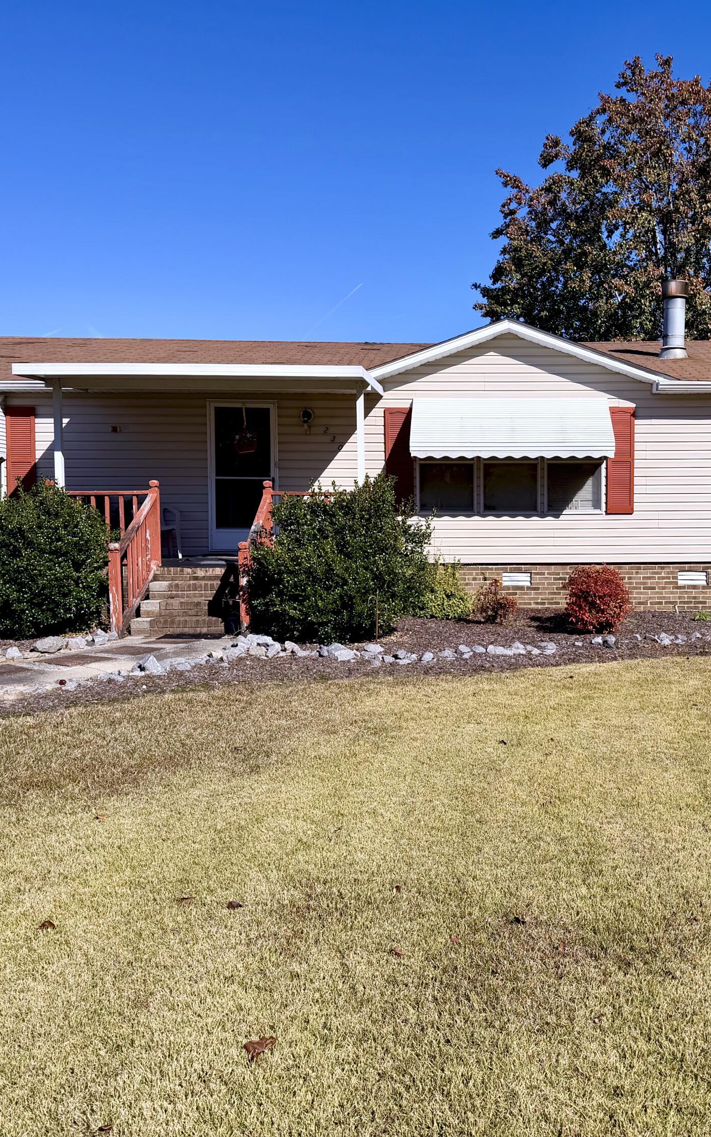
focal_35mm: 34
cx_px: 503
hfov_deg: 36.7
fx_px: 1054
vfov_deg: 56.7
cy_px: 568
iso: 80
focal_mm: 6.76
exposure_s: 1/6173
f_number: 1.78
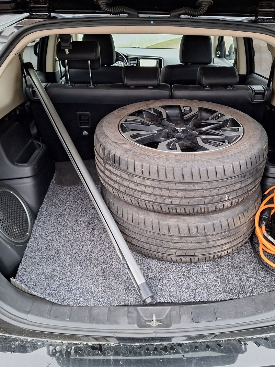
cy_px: 183
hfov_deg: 45.3
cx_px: 159
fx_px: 328
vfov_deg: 58.4
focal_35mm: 31
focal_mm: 5.54
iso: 250
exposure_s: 1/25
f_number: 1.8
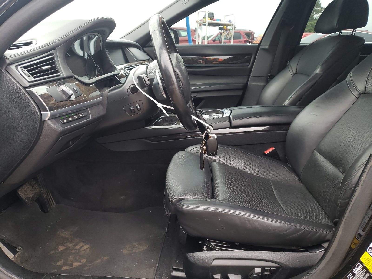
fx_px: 279
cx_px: 186
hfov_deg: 67.3
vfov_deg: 53.1
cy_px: 140
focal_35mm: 26
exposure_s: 1/120
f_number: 1.5
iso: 57
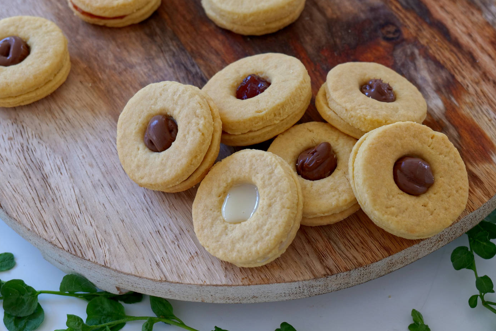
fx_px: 951
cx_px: 317
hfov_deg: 29.1
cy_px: 152
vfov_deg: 19.7
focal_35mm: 69
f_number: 6.3
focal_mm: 50
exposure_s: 1/80
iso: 1000
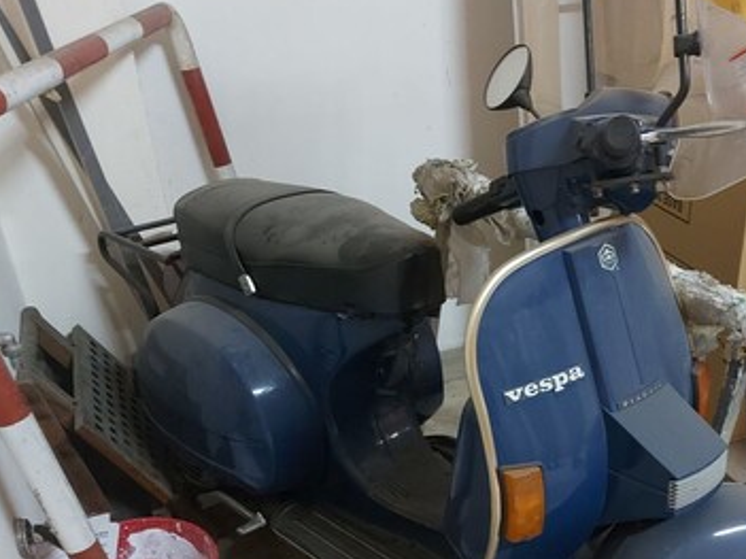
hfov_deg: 45.1
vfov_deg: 34.4
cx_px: 499
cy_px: 417
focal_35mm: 41
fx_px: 883
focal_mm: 5.23
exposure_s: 1/20
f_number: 1.8
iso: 640
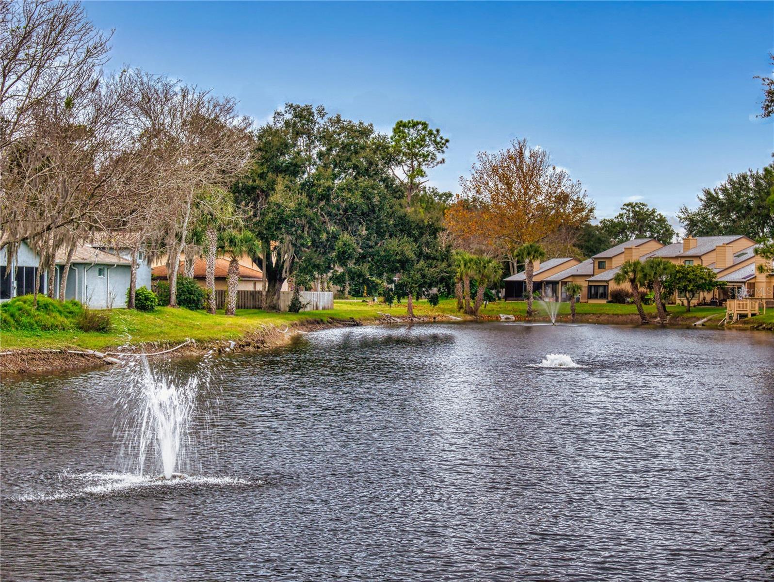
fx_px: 1567
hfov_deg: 27.8
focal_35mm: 70
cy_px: 291
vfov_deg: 21.0
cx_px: 387
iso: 400
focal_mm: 35
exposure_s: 1/13
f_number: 8
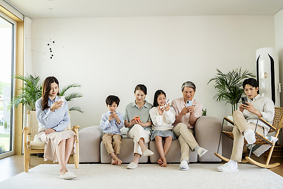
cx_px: 142
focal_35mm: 40
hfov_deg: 48.5
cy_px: 94
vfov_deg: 33.4
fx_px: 314
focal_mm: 40
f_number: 5
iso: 400
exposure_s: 1/125
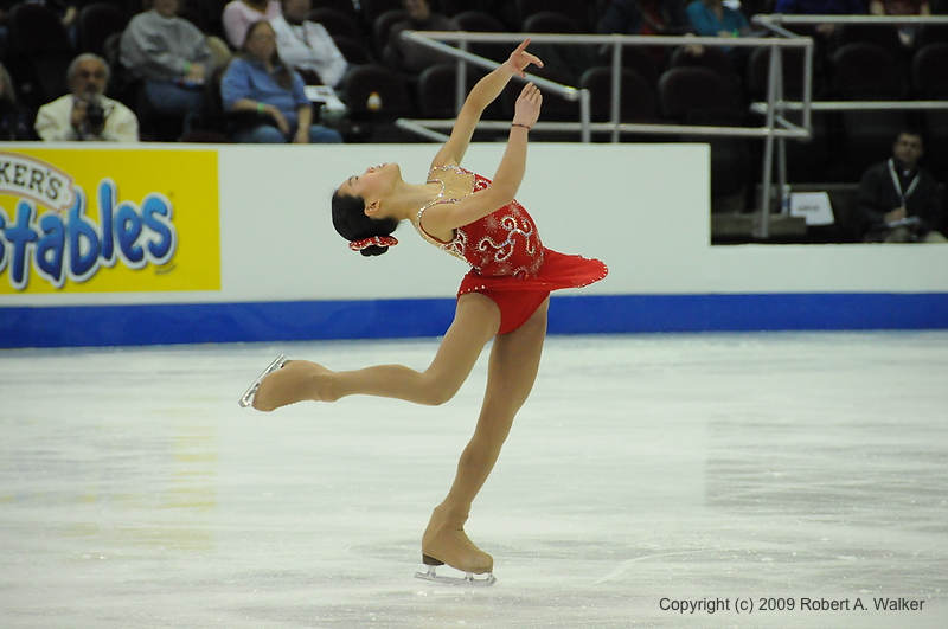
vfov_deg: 5.4
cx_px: 474
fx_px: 6705
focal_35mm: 255
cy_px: 314
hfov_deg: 8.1
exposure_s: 1/800
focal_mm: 170
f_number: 5.6
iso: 3200
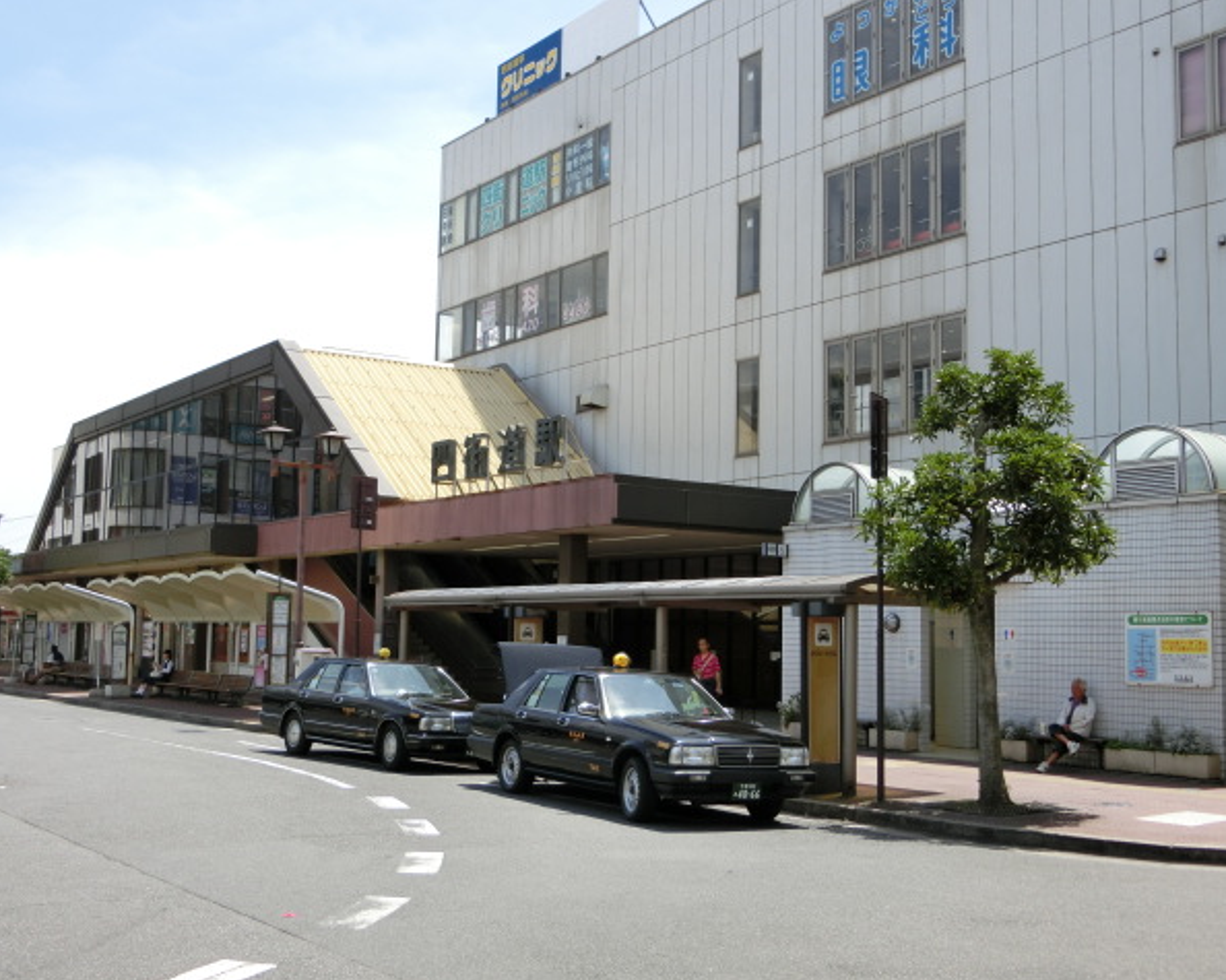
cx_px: 625
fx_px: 1487
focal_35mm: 41
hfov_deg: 44.8
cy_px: 493
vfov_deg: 36.5
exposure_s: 1/400
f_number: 4.1
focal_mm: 6.9
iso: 80
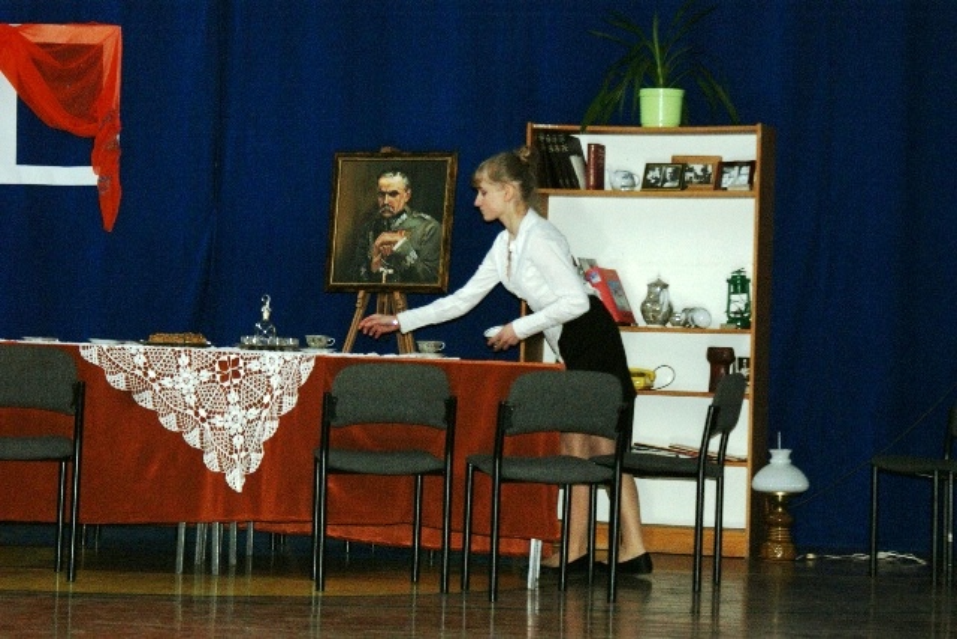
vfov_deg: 13.0
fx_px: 2792
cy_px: 320
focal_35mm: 105
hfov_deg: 19.5
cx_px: 478
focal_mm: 70
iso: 400
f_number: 5.6
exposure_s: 1/125
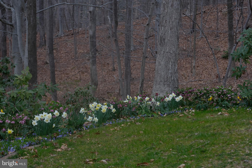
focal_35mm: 83
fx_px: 581
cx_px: 126
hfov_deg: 24.5
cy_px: 84
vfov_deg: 16.5
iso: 200
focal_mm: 55
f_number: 3.5
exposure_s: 1/110
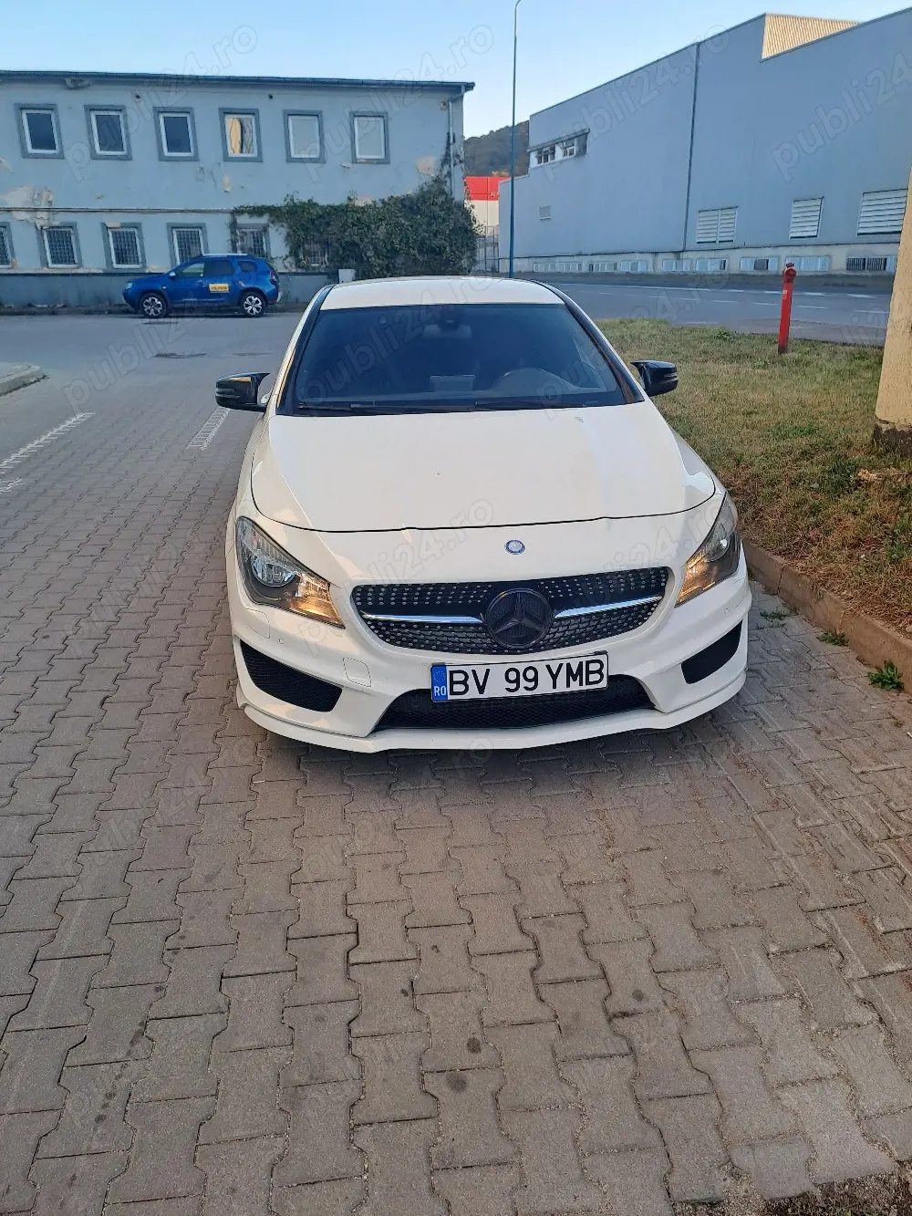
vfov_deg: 69.4
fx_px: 878
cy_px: 608
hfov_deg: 54.9
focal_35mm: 25
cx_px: 456
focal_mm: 4.65
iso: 32
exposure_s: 1/217
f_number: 1.8
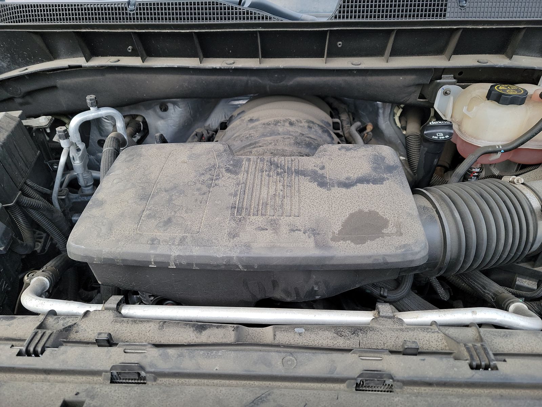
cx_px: 271
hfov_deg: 71.6
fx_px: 376
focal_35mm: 24
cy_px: 204
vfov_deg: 56.8
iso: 121
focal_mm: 6.7
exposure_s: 1/59
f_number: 1.8
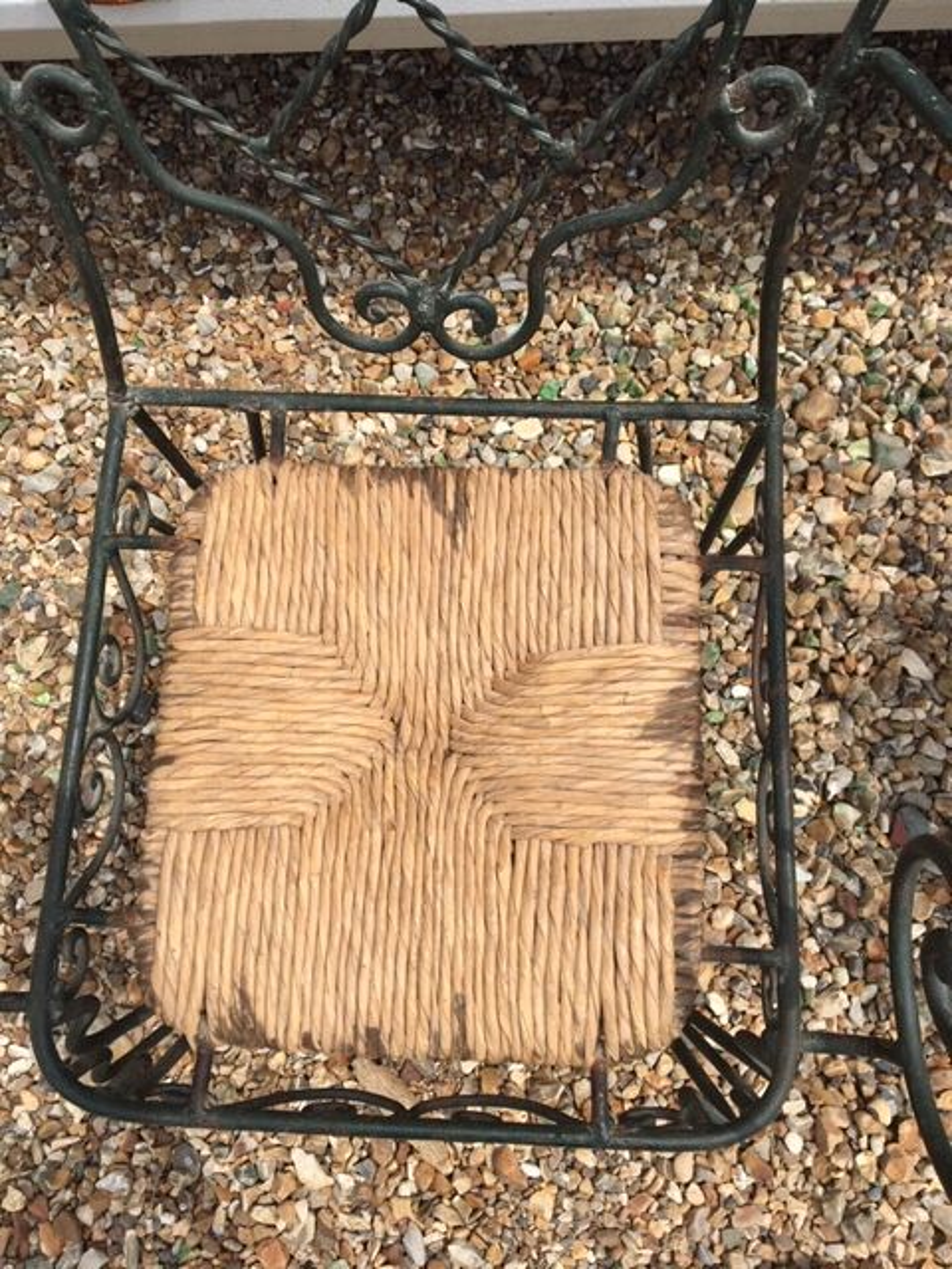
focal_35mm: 29
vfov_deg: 61.7
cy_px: 634
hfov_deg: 48.2
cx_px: 476
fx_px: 1063
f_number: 2.2
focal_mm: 4.15
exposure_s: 1/1221
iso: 25
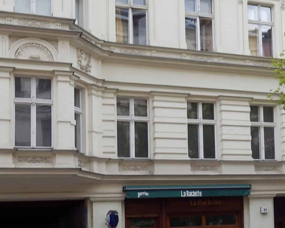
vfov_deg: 24.7
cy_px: 27
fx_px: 506
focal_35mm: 60
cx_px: 245
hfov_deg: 30.4
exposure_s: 1/100
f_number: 3
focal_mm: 4.5
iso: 80
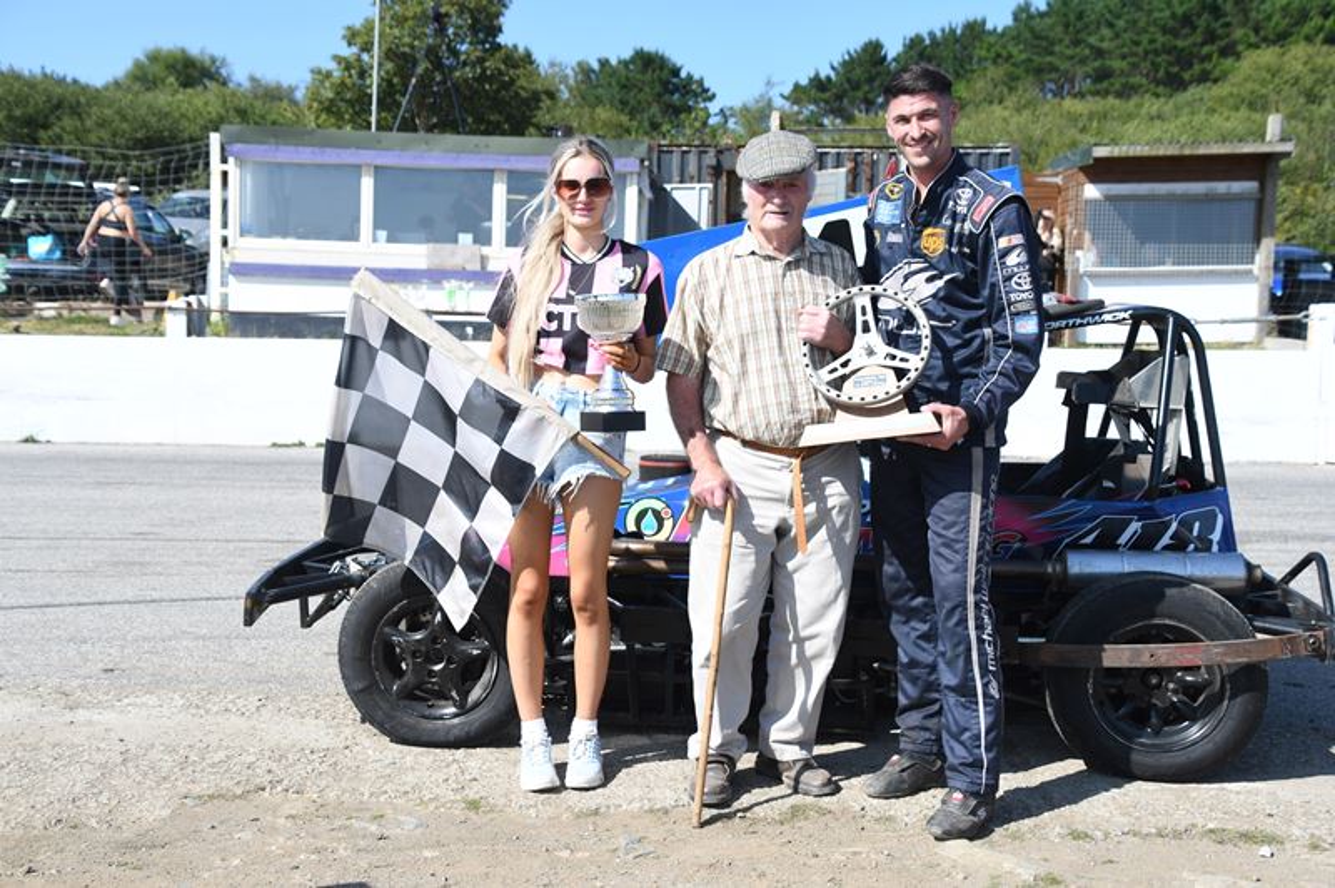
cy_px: 444
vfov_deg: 29.8
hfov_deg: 43.6
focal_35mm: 45
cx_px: 668
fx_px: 1667
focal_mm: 30
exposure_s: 1/500
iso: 100
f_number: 5
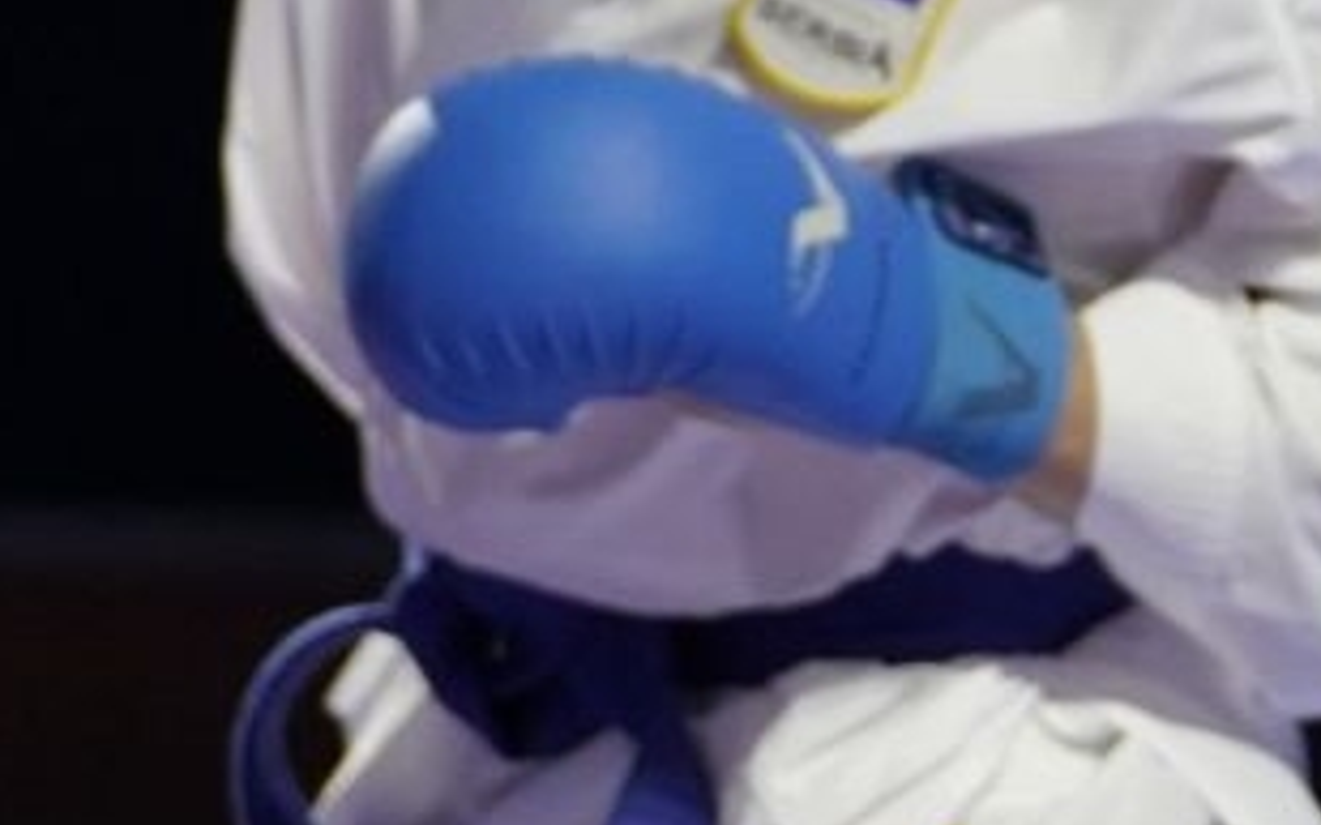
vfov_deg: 1.7
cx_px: 714
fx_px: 28400
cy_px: 162
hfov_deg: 2.7
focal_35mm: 789
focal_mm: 133
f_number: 2.8
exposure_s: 1/1000
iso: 1250
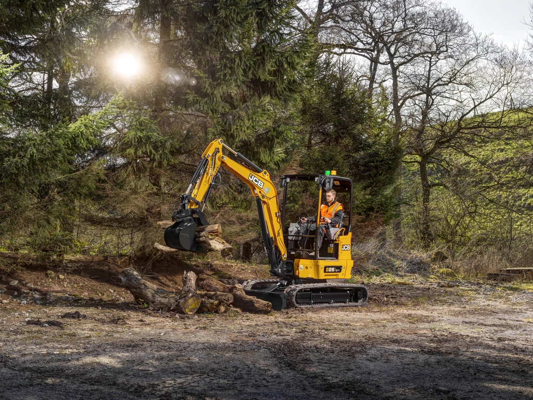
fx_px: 785
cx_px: 266
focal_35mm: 51
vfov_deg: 28.6
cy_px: 200
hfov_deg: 37.5
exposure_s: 1/100
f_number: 11
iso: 100
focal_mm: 80
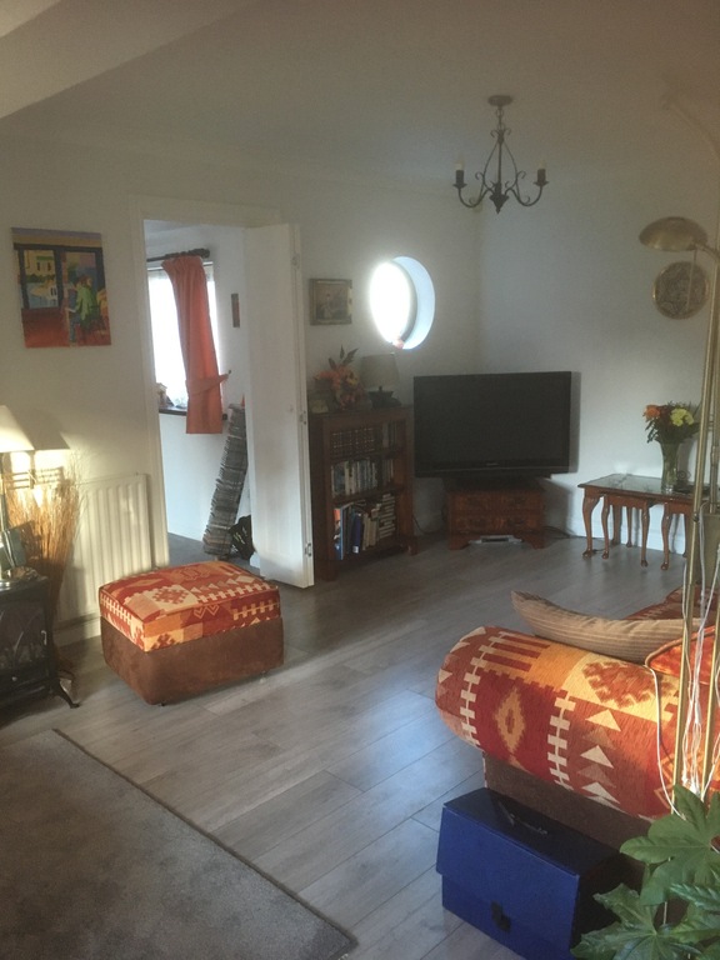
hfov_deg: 48.2
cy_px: 480
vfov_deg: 61.7
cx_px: 360
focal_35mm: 29
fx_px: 804
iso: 200
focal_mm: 4.15
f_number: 2.2
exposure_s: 1/17
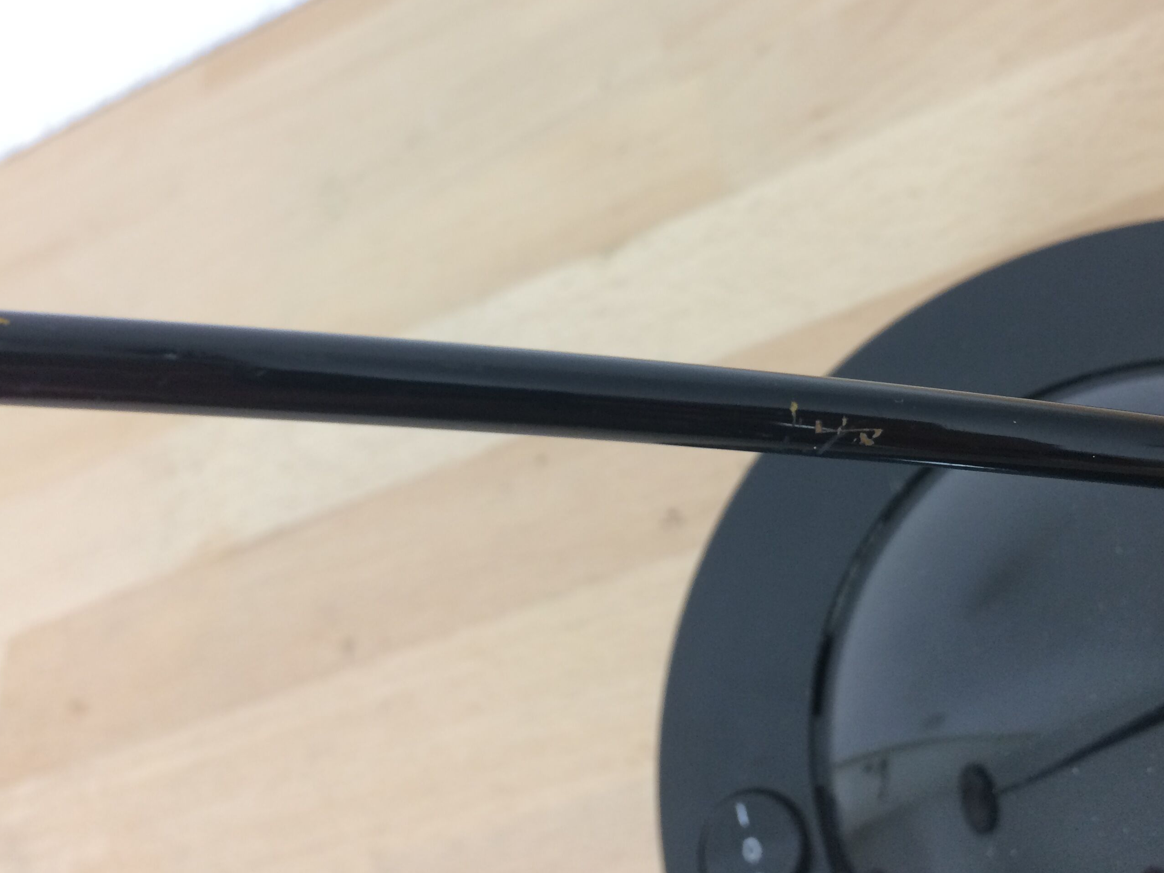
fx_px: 1244
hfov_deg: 50.0
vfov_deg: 38.5
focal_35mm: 37
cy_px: 334
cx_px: 663
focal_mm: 4.15
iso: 125
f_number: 2.2
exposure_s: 1/33
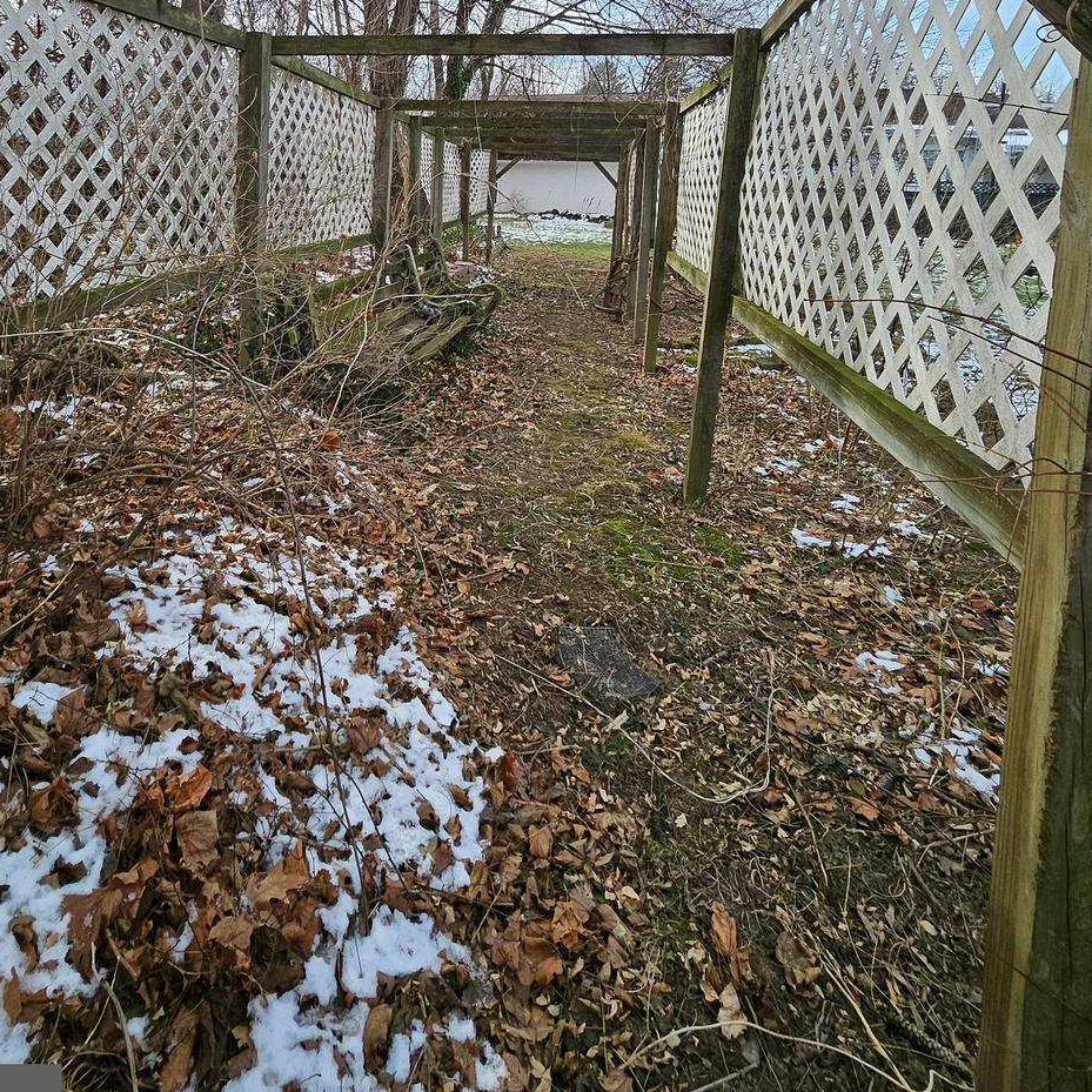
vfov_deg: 71.7
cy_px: 257
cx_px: 445
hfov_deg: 76.9
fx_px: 678
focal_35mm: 19
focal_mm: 1.74
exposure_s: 1/617
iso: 32
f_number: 2.2
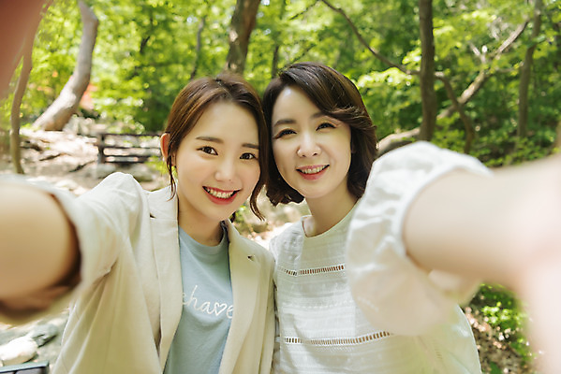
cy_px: 187
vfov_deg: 53.2
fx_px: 374
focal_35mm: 24
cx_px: 280
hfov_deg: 73.7
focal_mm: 24
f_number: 2.8
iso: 320
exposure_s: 1/500
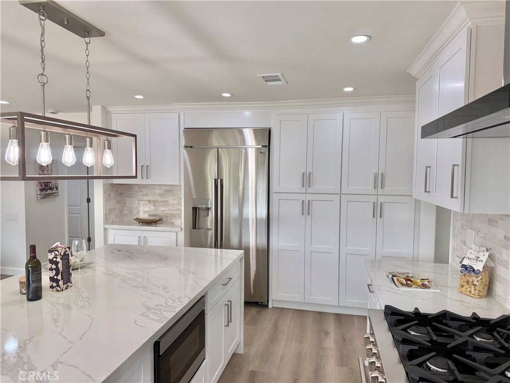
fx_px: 354
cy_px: 192
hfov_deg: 71.6
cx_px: 255
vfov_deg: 56.8
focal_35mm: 24
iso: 80
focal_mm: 6.76
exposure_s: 1/305
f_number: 1.78
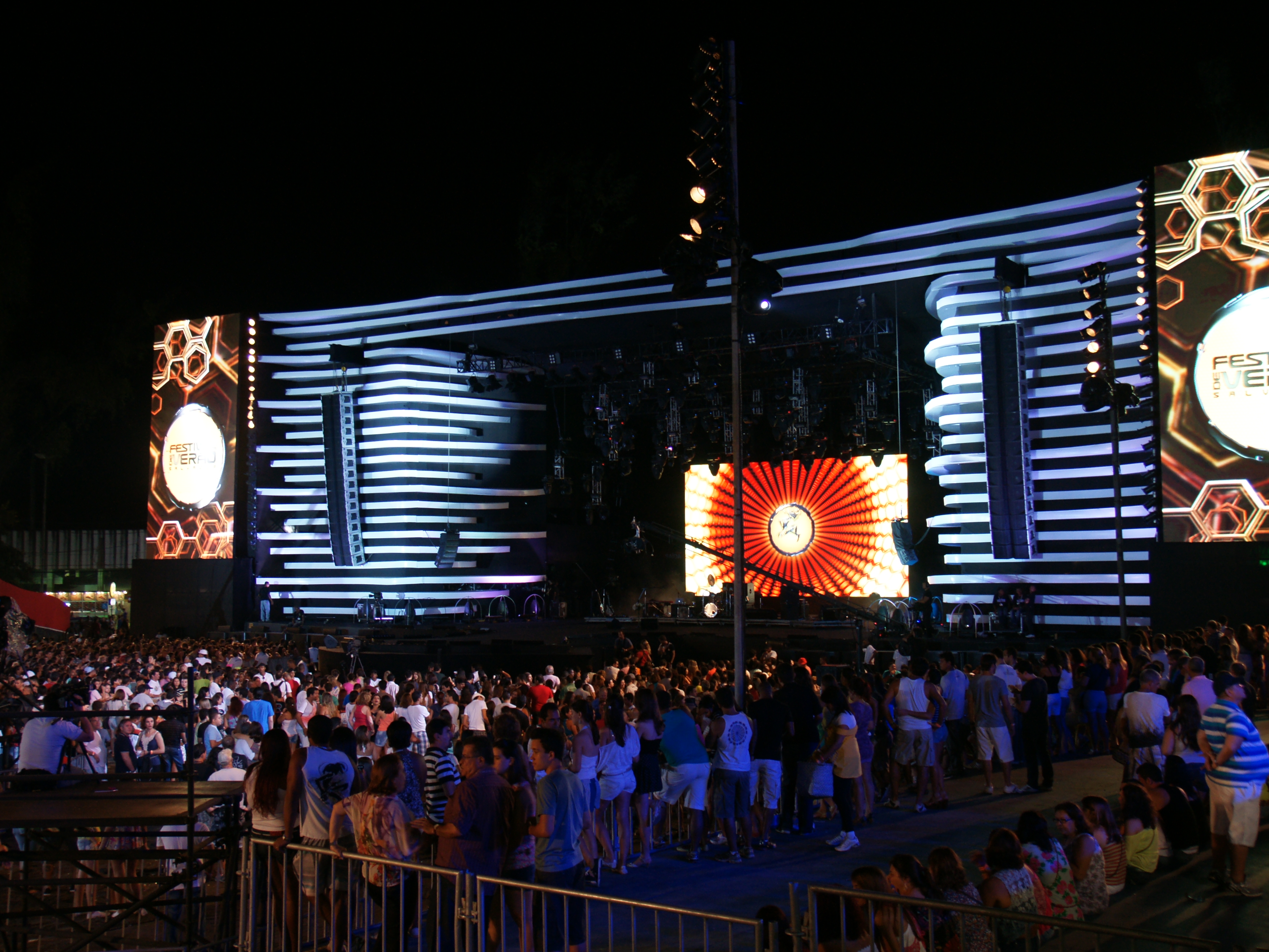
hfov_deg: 51.4
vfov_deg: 39.7
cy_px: 474
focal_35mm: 36
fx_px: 1320
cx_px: 629
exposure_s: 1/15
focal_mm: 22
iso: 320
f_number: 4.5
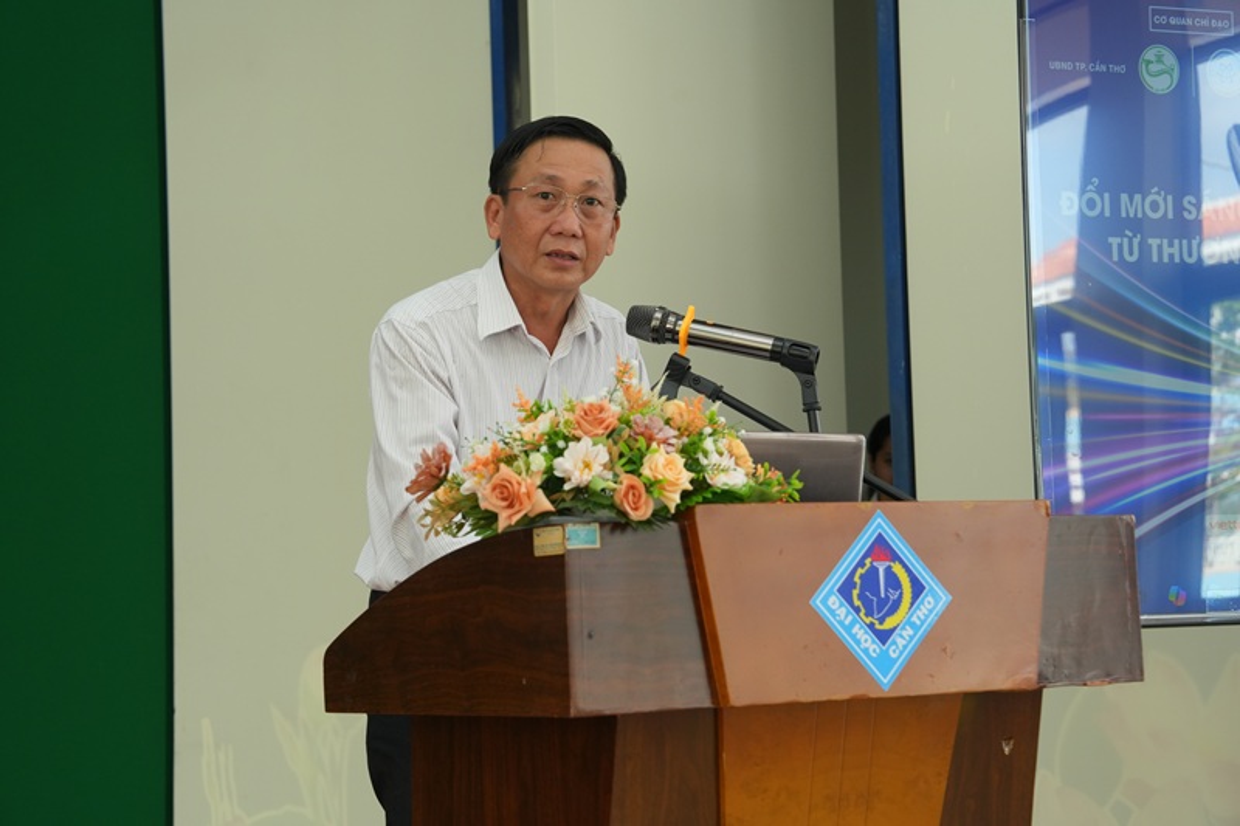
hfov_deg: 28.8
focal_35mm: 70
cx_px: 620
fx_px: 2410
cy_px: 413
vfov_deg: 19.4
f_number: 6.3
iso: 1250
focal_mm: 70
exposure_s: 1/160
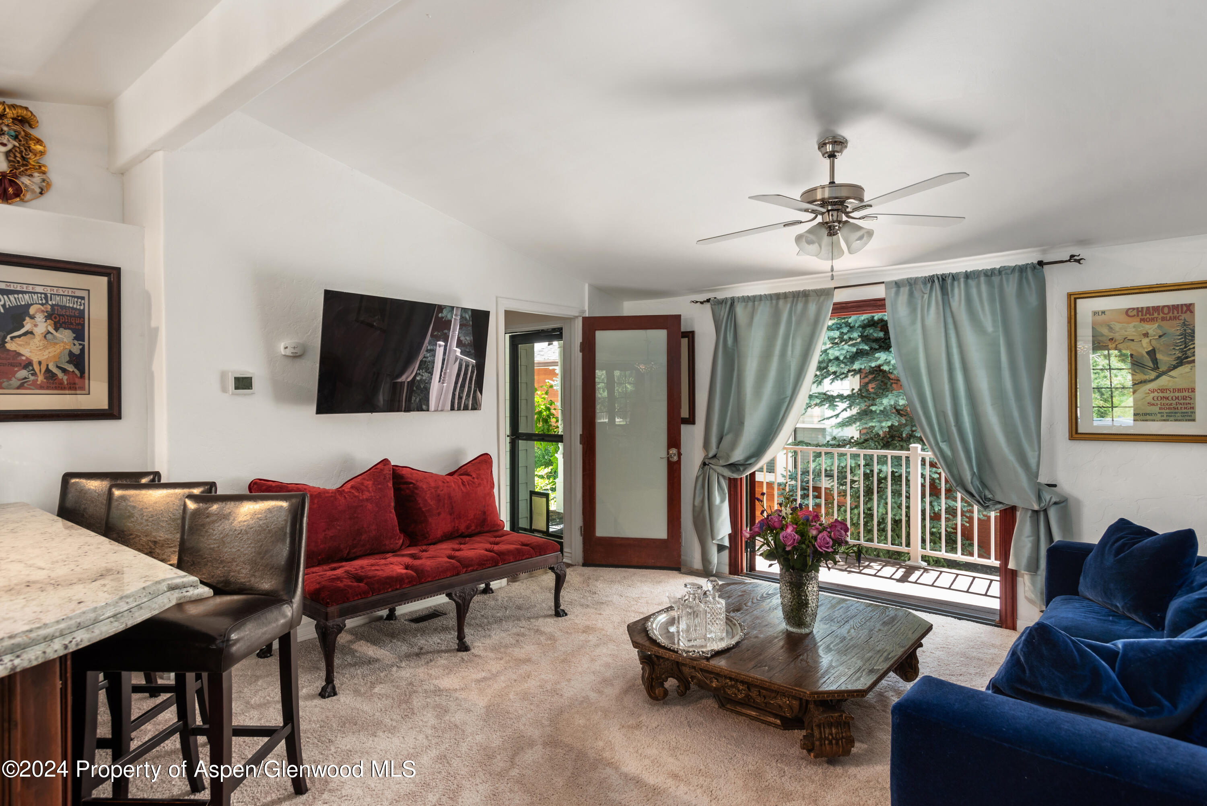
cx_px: 604
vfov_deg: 62.0
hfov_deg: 84.0
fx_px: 671
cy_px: 403
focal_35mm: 20
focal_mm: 20
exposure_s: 1.6
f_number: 7.1
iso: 100
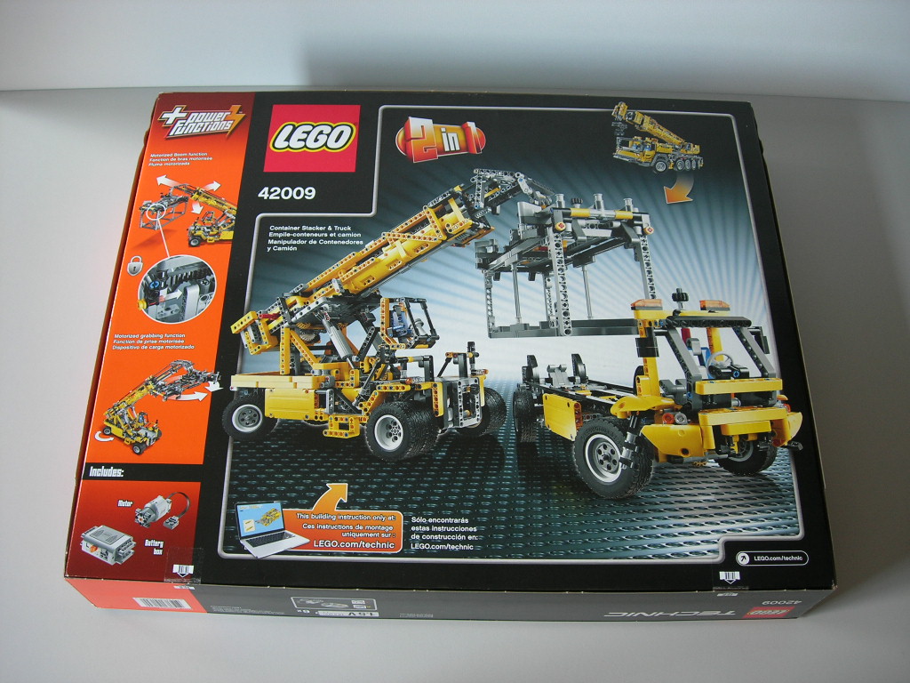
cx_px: 455
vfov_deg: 37.7
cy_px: 342
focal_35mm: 38
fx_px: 999
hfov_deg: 49.0
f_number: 2.8
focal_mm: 7.8
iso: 64
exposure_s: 1/14.6
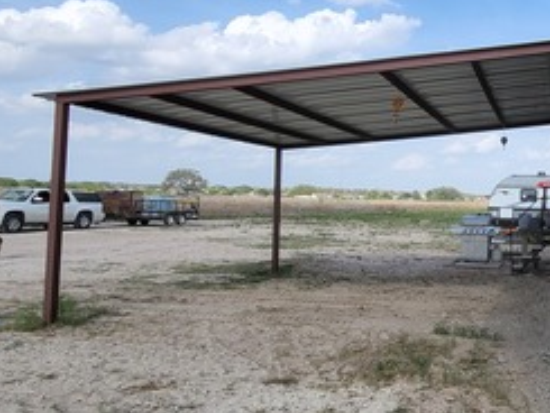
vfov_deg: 41.7
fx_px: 540
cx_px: 480
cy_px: 177
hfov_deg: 49.0
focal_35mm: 34
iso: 32
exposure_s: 1/900
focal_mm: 1.74
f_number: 2.2
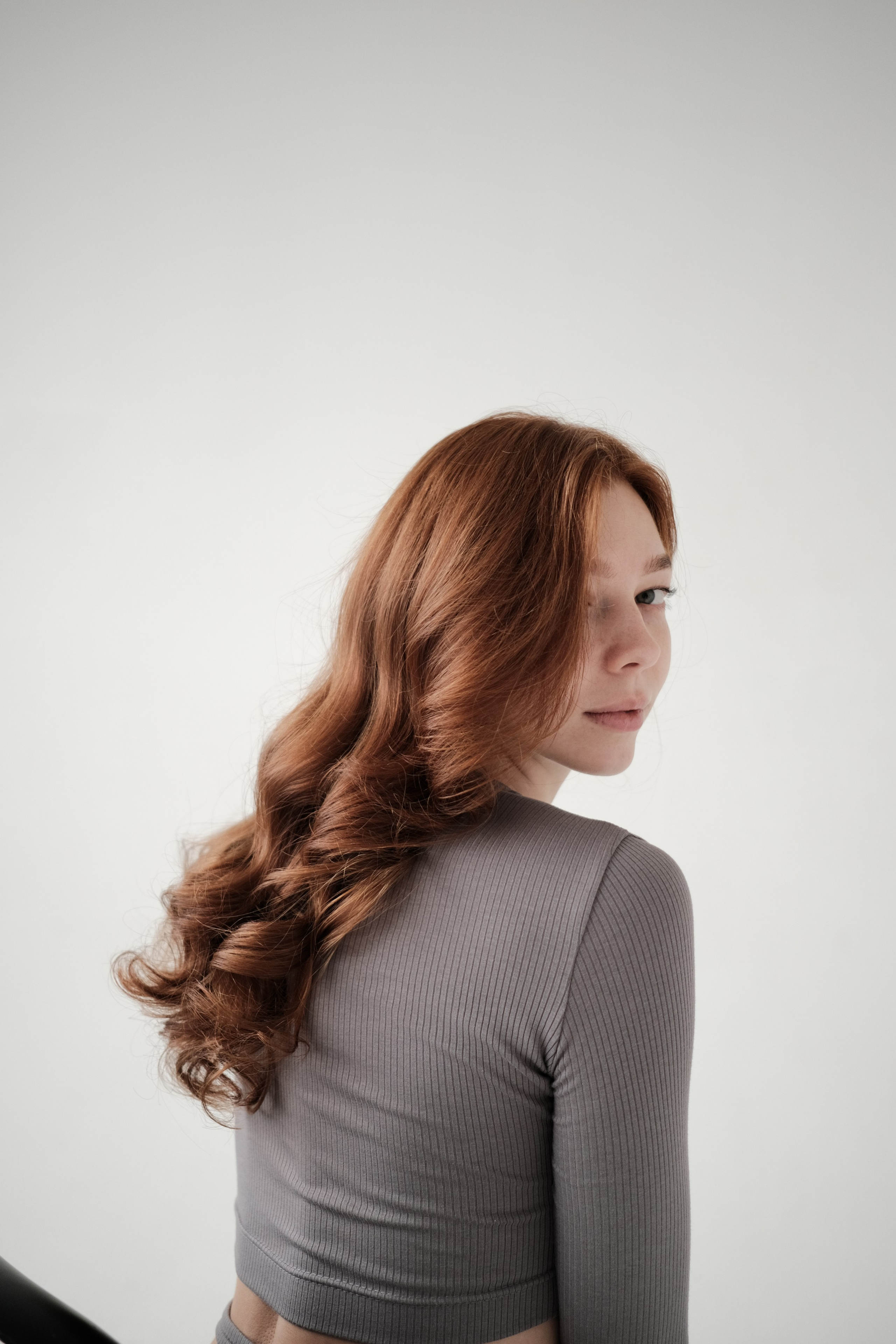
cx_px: 448
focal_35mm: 35
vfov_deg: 54.4
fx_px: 1307
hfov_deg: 37.9
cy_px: 672
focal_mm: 23
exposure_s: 1/180
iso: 500
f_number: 2
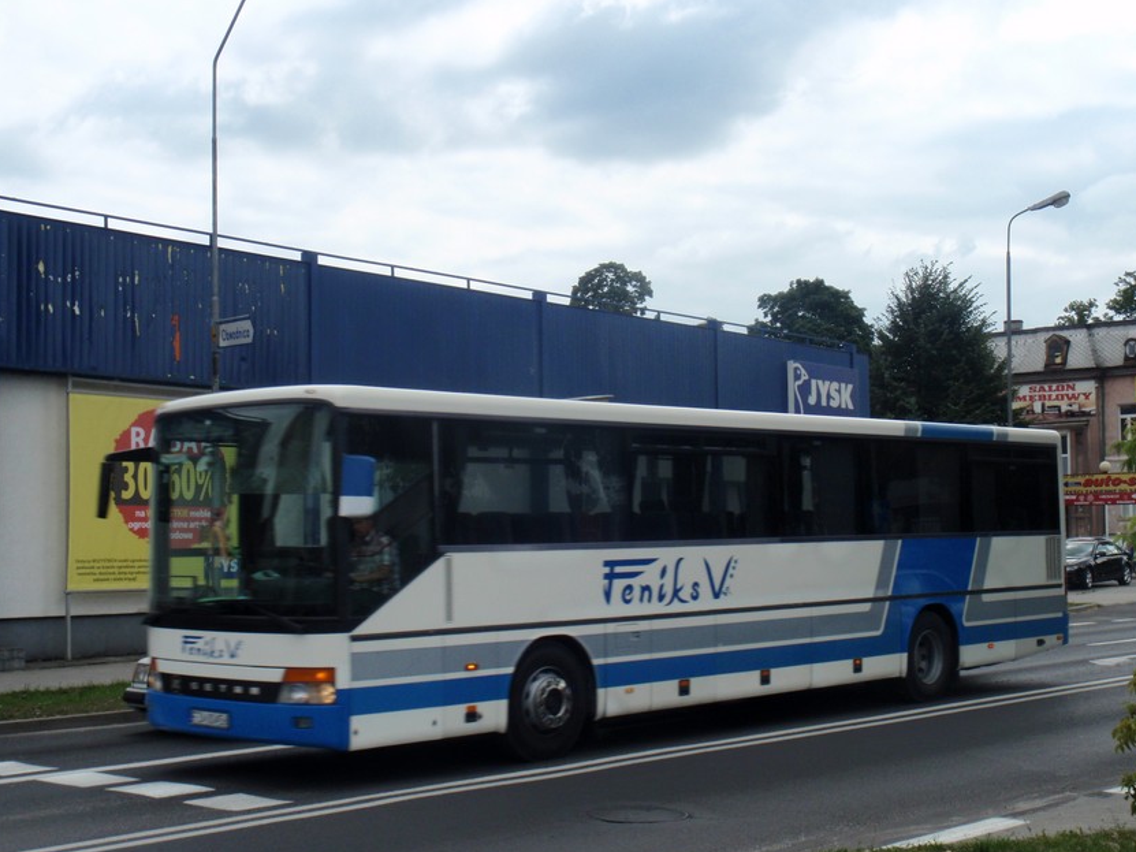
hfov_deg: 36.8
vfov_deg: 28.0
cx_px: 545
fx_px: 1706
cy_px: 453
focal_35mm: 52
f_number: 10
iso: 64
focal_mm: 8.69
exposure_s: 1/100
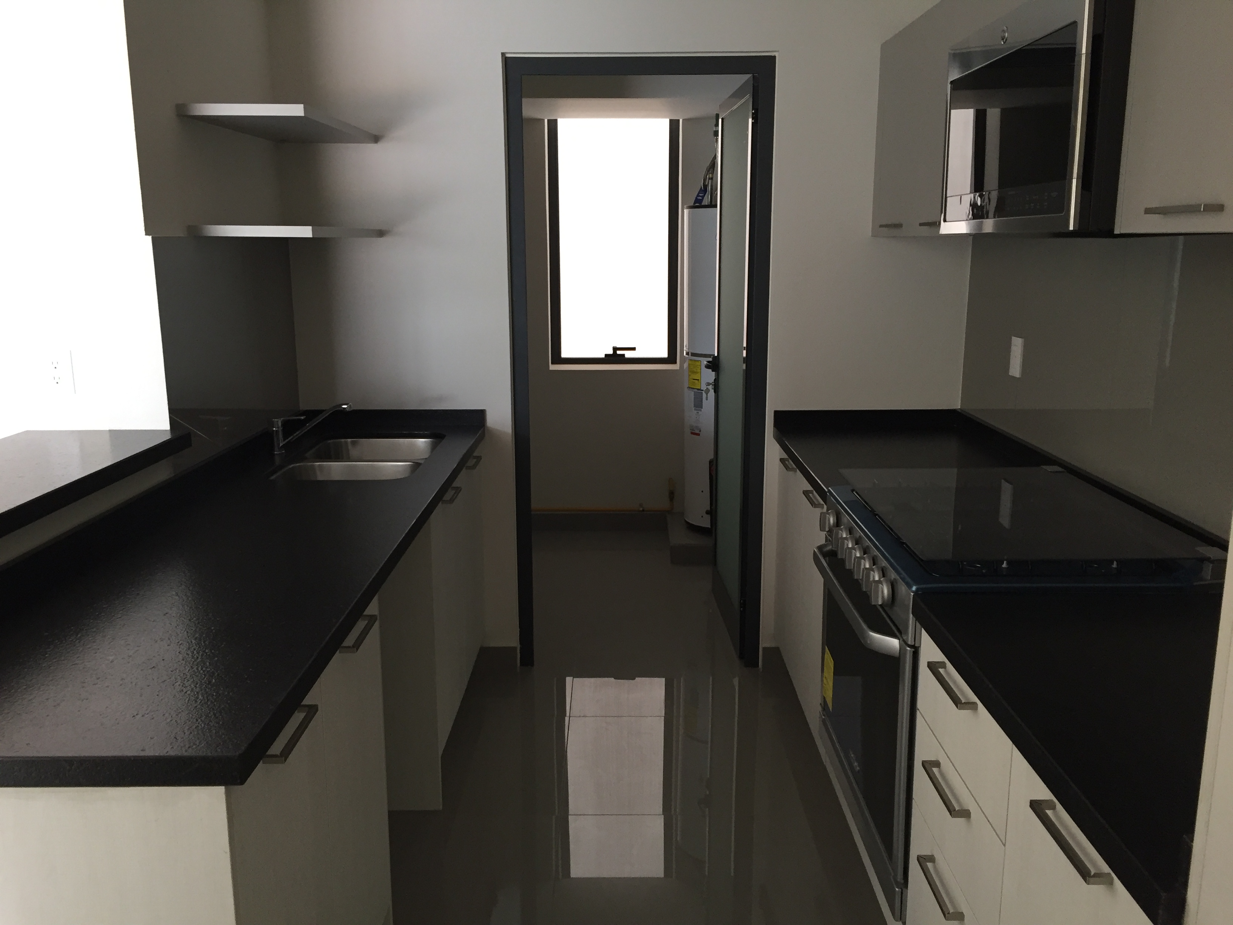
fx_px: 1033
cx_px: 616
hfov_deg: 61.7
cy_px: 462
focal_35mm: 29
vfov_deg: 48.2
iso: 100
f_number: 2.2
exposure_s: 1/30
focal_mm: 4.15
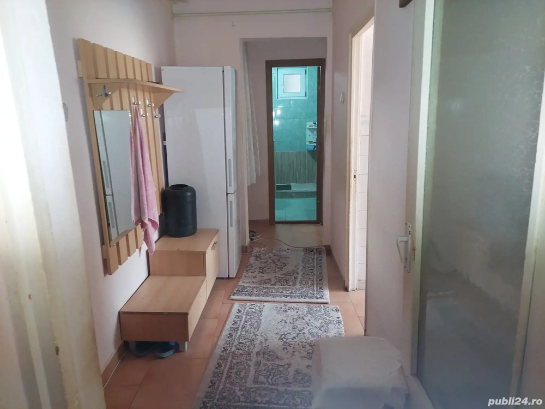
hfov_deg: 69.4
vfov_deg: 54.9
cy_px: 204
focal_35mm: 25
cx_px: 272
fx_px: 394
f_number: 1.8
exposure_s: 1/33
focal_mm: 5.23
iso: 400
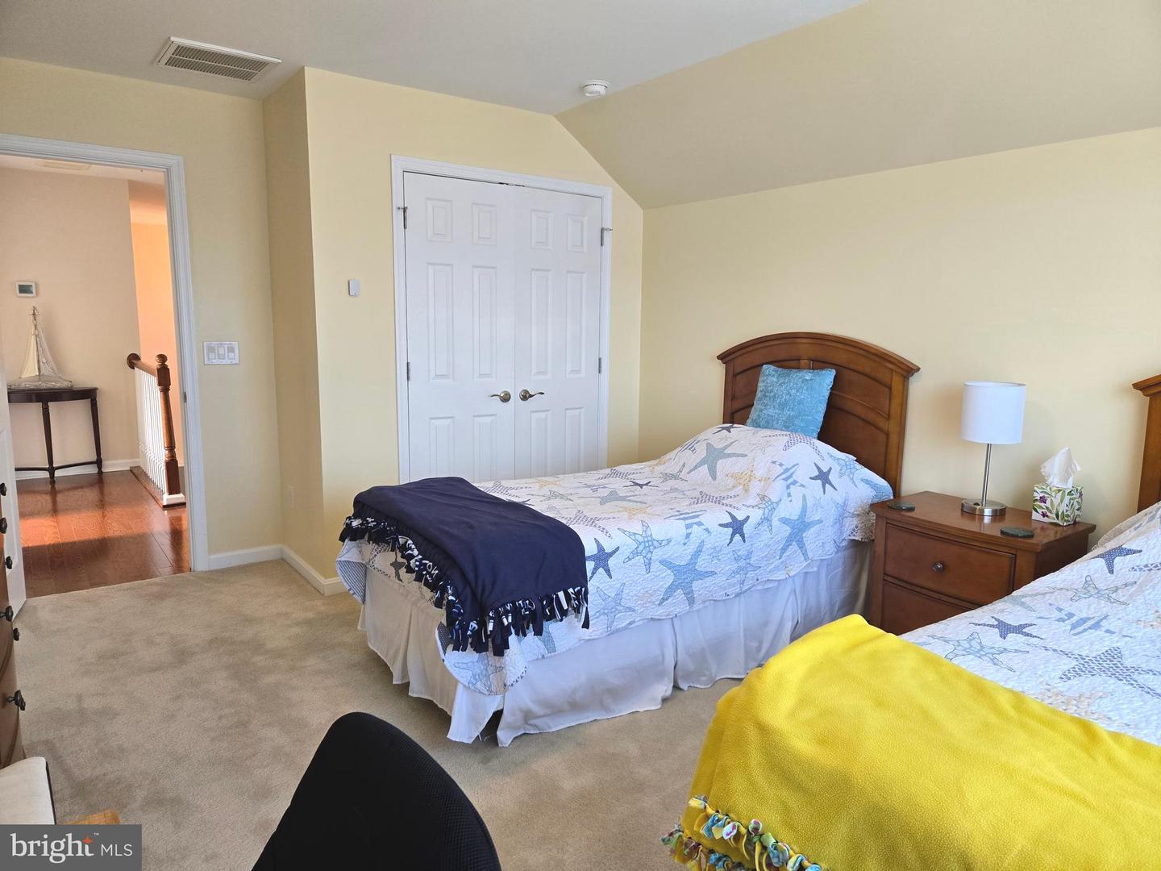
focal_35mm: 23
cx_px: 580
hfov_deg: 73.9
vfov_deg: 58.9
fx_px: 771
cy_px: 436
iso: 125
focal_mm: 5.4
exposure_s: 1/120
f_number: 1.8
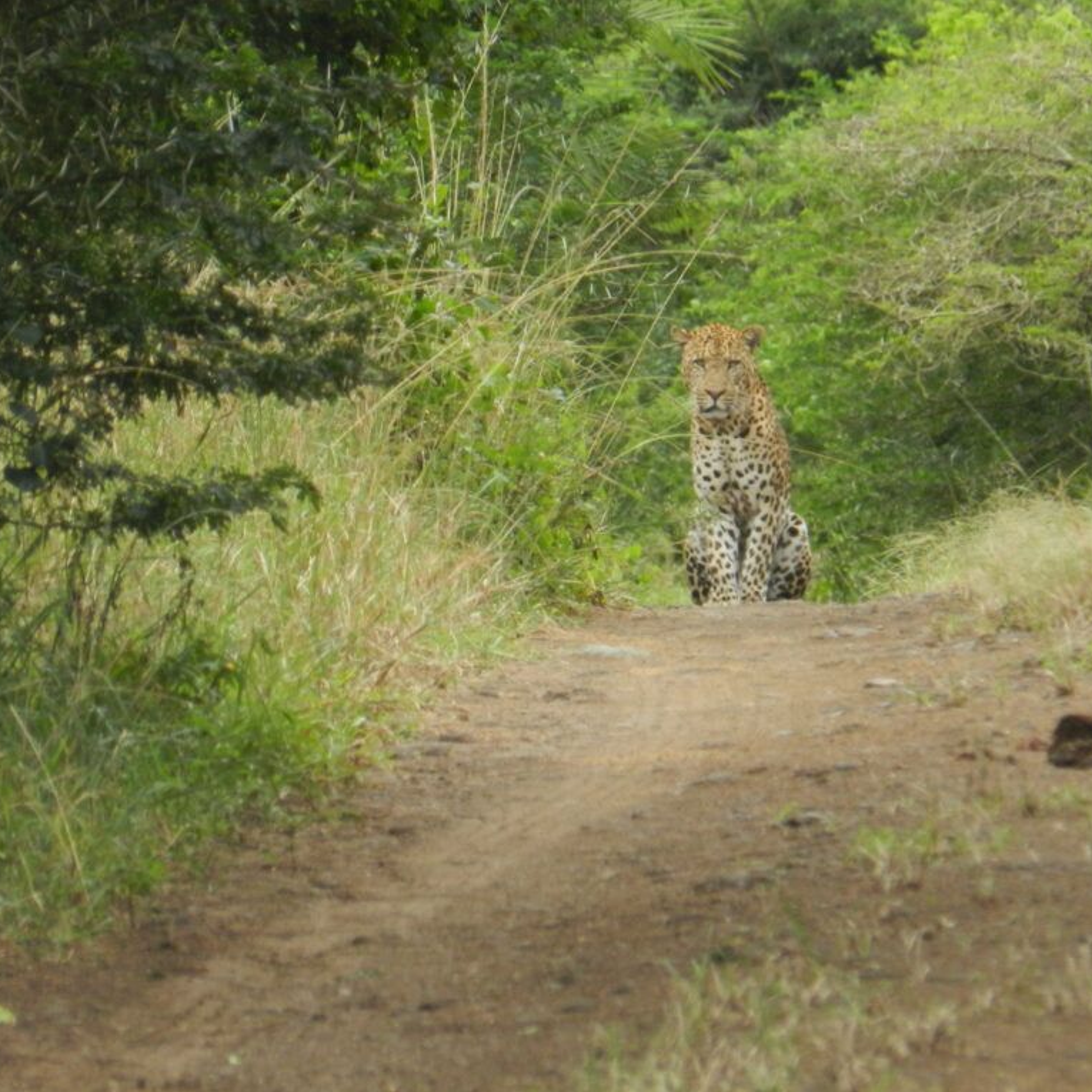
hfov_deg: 1.8
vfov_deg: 1.8
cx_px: 675
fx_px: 34191
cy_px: 547
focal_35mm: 958
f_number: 8
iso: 400
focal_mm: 144
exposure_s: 1/125
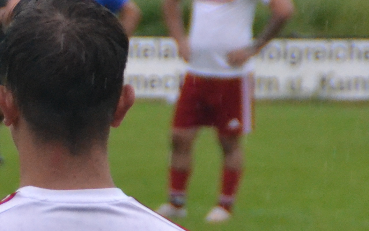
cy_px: 170
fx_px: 7653
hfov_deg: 2.8
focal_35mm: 761
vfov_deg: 1.7
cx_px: -286
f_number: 6
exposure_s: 1/400
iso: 3200
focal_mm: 125
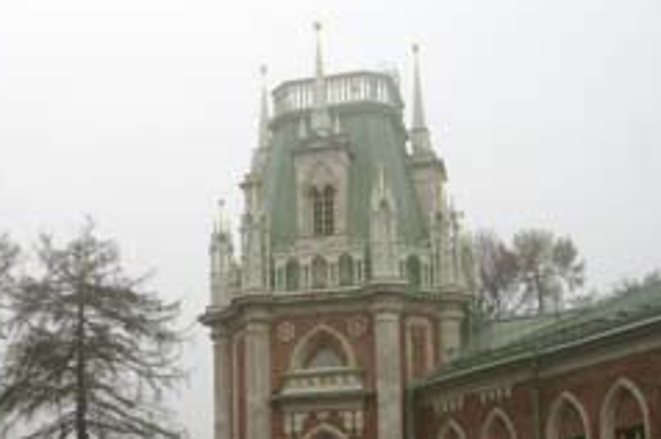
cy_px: 360
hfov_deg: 29.3
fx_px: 1247
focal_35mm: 68
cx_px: 186
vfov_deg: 19.7
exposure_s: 1/800
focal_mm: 24
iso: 1600
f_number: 8
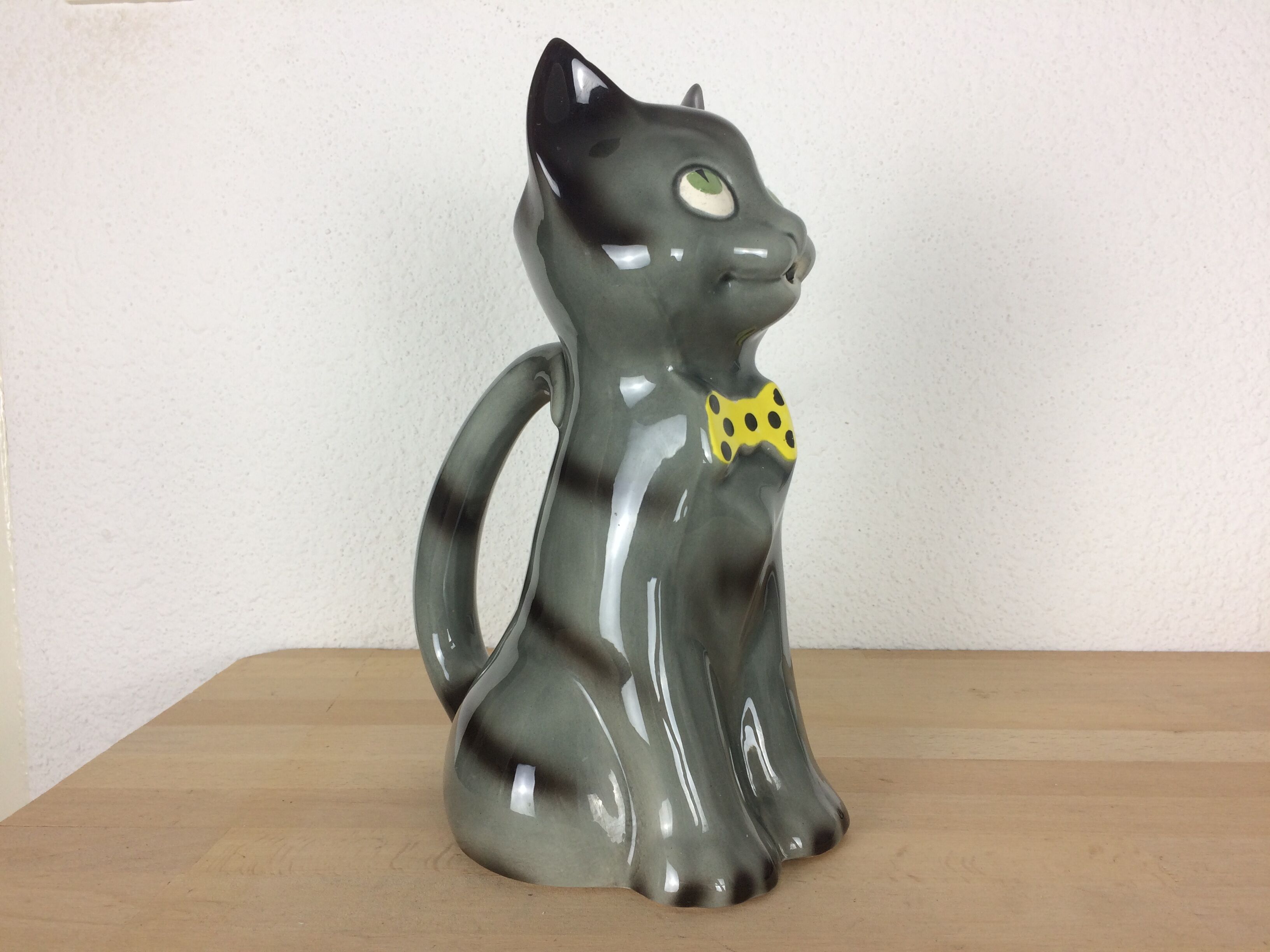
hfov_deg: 61.7
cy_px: 476
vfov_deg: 48.2
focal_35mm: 29
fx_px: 1064
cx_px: 635
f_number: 2.2
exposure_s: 1/50
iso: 40
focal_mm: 4.15
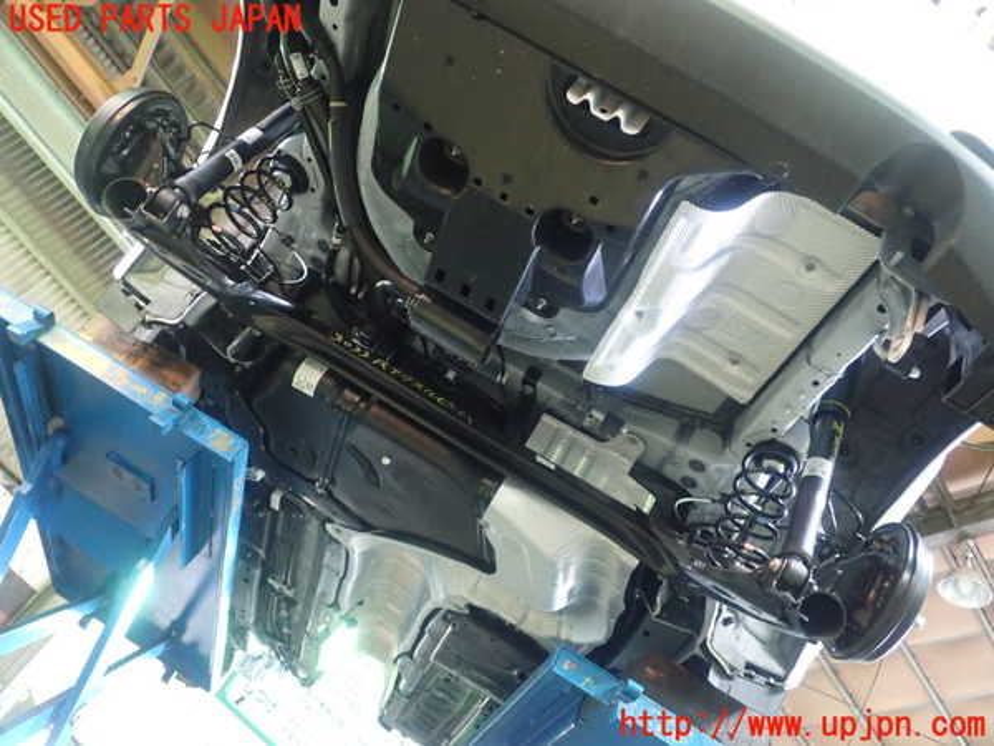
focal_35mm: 30
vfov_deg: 46.8
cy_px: 373
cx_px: 497
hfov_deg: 60.0
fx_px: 861
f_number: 2.3
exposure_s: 1/20
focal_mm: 5.4
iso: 800
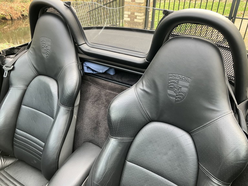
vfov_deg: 49.7
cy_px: 93
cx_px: 124
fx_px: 201
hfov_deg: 63.4
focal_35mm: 28
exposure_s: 1/71
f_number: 1.8
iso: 80
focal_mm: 3.99
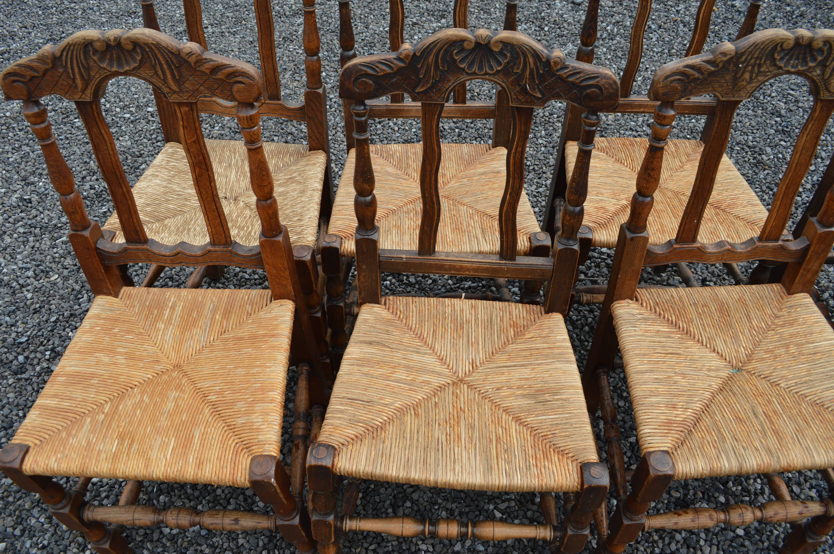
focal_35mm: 27
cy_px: 277
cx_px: 417
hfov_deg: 67.4
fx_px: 625
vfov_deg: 47.8
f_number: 6.3
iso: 100
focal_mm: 18
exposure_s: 1/160
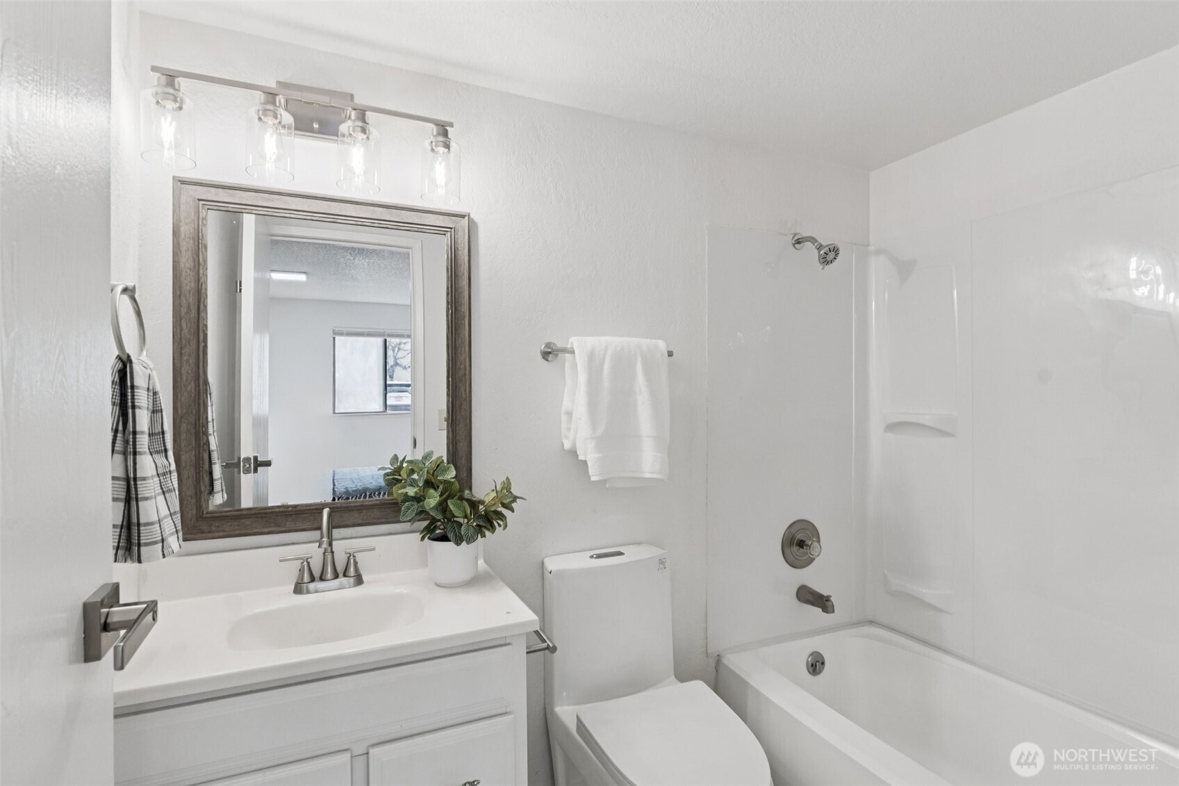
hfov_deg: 87.7
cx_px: 590
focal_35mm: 19
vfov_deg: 65.2
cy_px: 393
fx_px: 614
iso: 250
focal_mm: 12.5
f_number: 9
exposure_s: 1/13
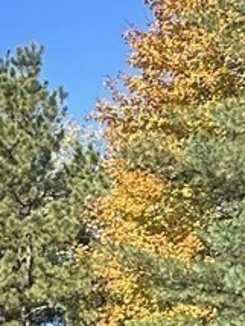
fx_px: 1620
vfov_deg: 9.3
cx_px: -402
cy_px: 960
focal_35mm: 172
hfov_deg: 7.8
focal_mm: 6.86
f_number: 1.78
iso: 80
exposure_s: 1/1613
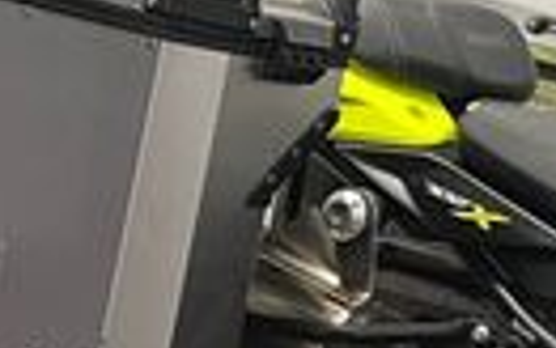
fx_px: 2047
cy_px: 225
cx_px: 976
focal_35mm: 135
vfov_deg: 9.7
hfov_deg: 13.9
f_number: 1.6
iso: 100
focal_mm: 5.1
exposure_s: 1/50
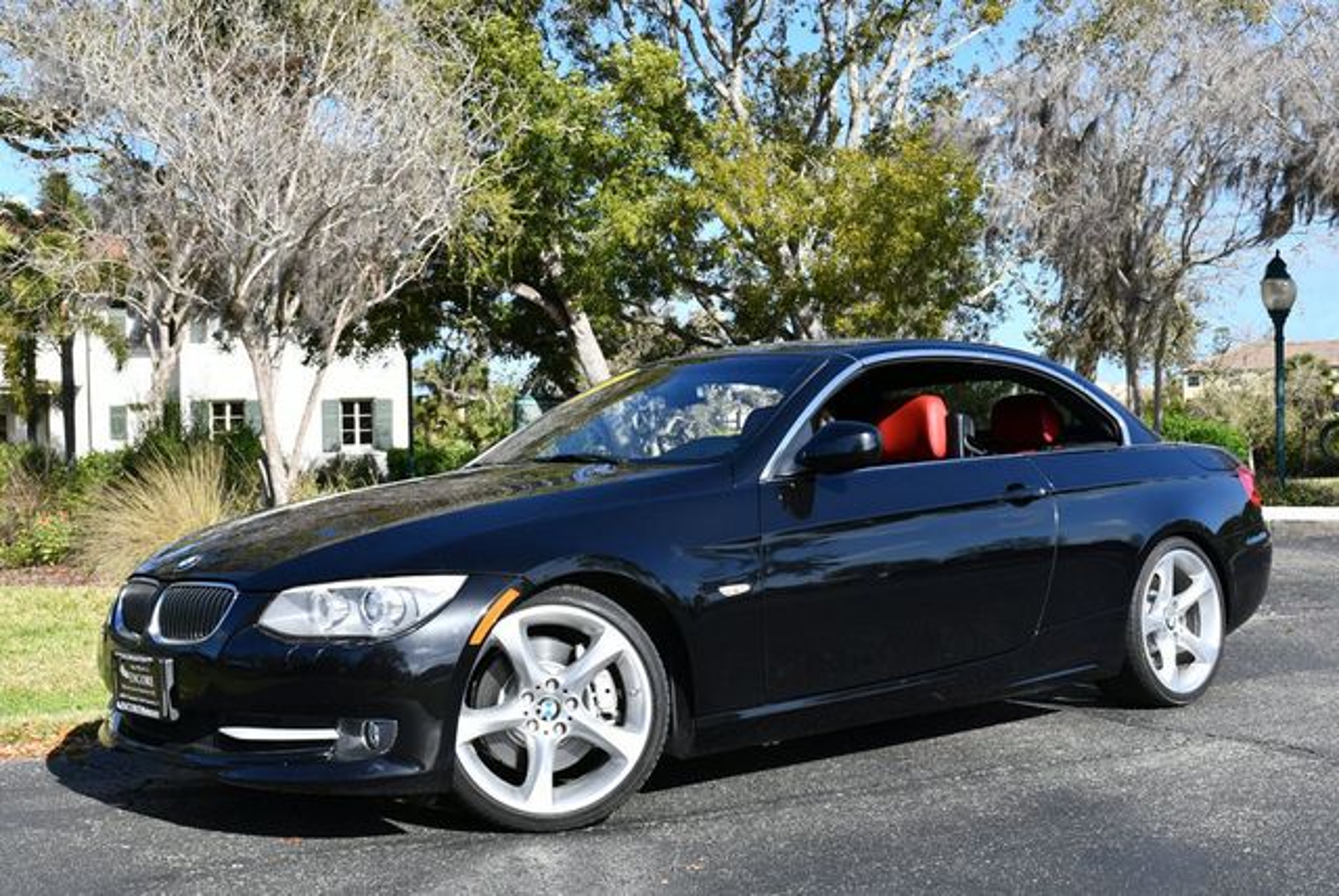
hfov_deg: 44.5
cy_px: 448
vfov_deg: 30.6
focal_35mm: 44
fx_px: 1638
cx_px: 670
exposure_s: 1/250
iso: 125
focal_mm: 22
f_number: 8
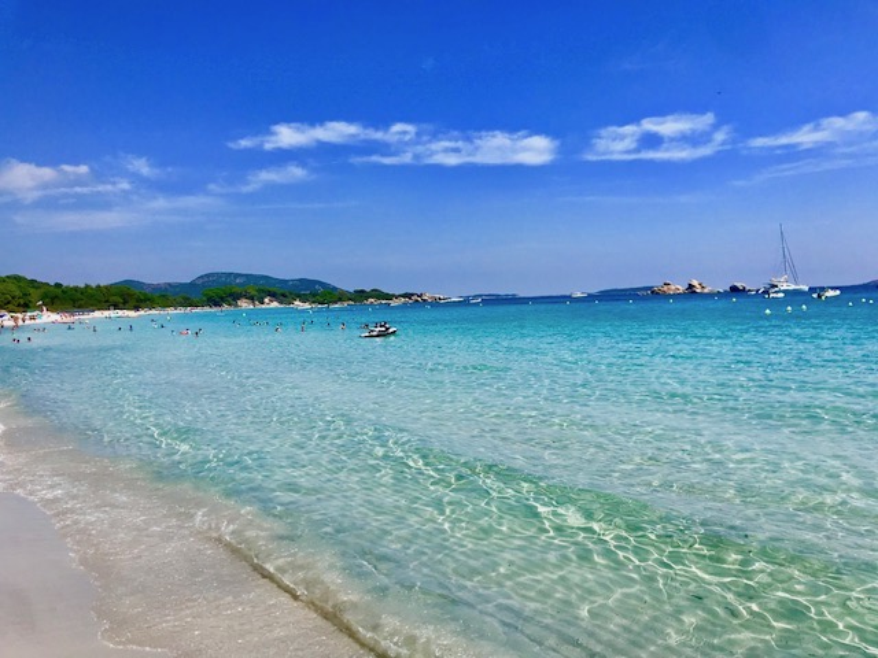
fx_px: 710
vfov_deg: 49.7
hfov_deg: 63.4
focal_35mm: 28
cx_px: 439
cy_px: 329
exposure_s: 1/4167
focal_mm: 3.99
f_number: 1.8
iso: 20
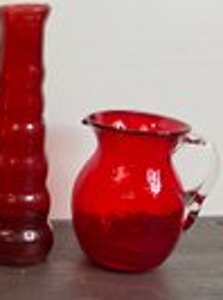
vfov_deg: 26.0
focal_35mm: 75
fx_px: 647
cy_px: 125
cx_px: -145
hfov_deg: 17.0
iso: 40
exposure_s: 1/122
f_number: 1.8
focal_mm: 3
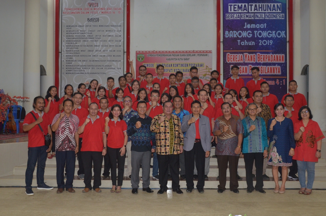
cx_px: 163
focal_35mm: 36
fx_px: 325
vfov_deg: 36.7
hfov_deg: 53.2
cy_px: 108
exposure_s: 1/60
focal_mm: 24
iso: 1000
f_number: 7.1
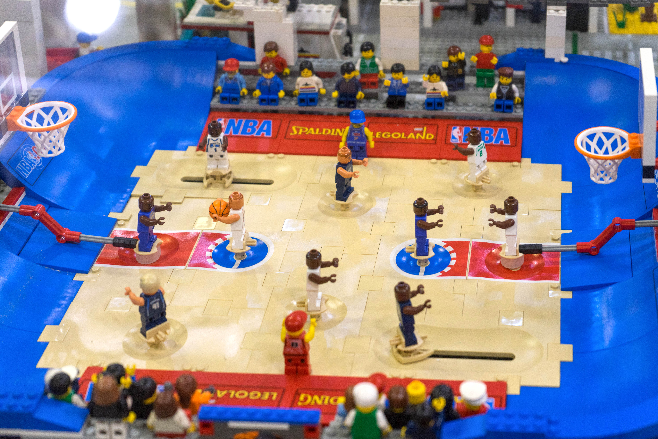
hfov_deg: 28.8
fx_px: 1279
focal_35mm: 70
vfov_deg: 19.5
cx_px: 329
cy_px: 220
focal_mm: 70
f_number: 5.6
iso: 400
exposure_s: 1/50
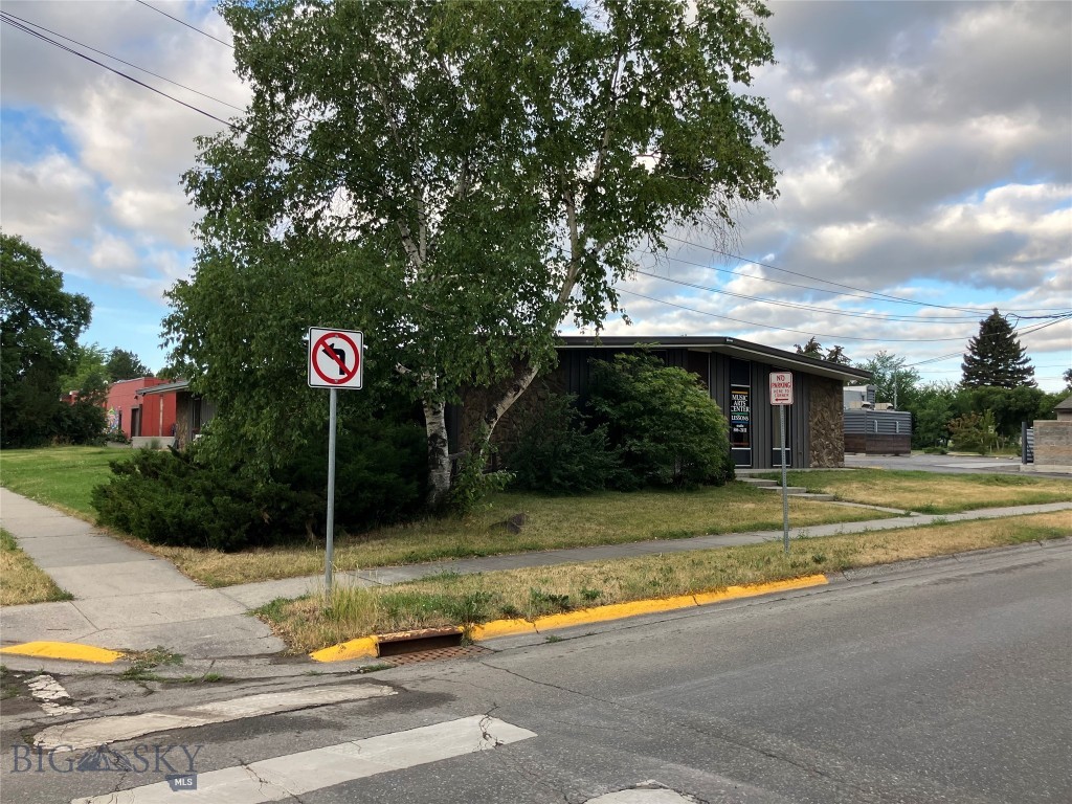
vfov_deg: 49.7
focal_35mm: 28
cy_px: 402
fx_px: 867
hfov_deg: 63.4
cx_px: 536
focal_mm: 3.99
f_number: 1.8
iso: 32
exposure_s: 1/328
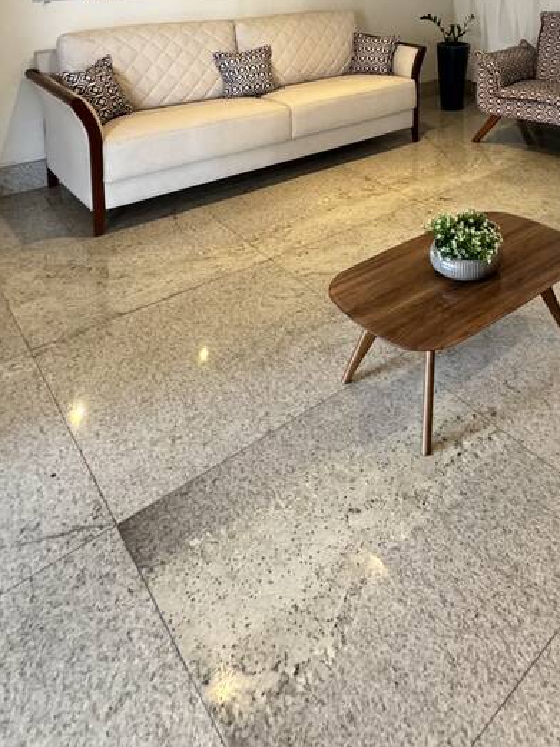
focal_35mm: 29
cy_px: 9
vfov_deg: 50.5
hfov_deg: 45.3
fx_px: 625
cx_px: 464
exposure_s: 1/60
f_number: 2.2
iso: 400
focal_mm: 2.22
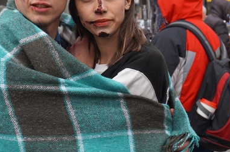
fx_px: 517
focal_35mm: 81
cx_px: 108
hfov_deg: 25.1
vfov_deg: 16.7
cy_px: 42
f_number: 5.6
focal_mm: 34
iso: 100
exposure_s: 1/200
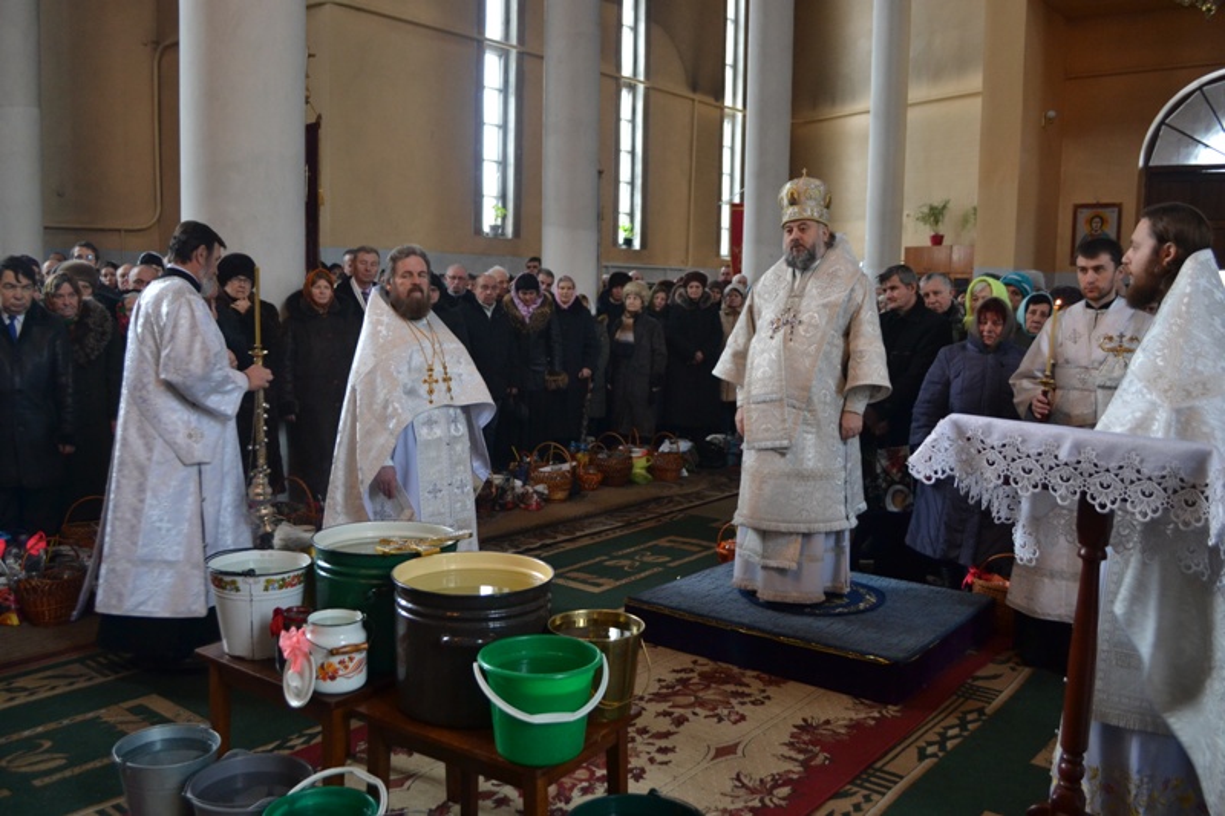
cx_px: 612
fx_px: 1021
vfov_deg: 43.6
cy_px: 408
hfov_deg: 61.9
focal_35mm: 30
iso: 800
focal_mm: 20
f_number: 3.8
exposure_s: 1/50
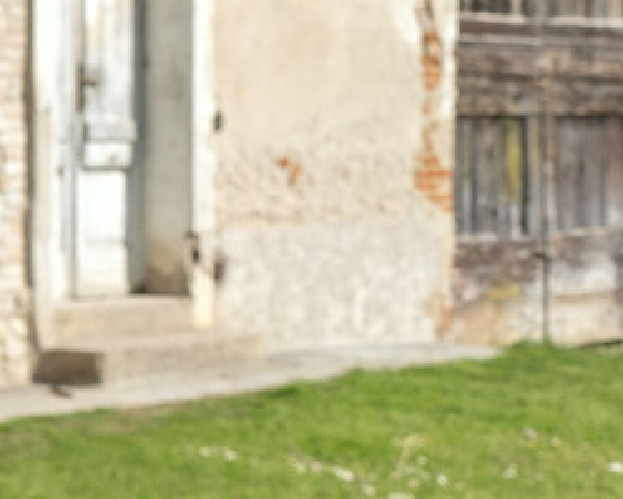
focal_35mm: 150
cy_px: 236
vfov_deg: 10.3
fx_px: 2766
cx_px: 455
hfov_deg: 12.8
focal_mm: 25
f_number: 8
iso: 100
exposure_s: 1/200
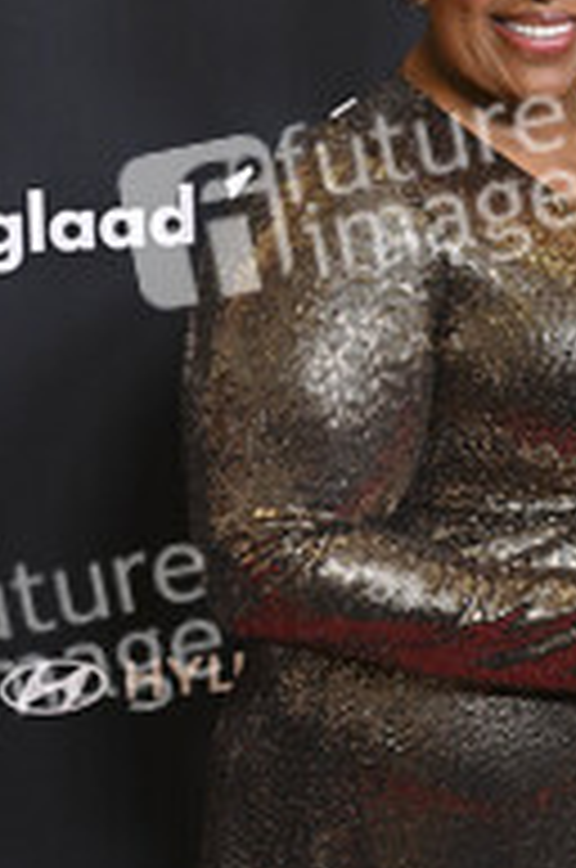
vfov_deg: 15.2
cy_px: 427
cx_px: 482
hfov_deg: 10.1
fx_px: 3251
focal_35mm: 135
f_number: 5.6
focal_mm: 65
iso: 4000
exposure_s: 1/250
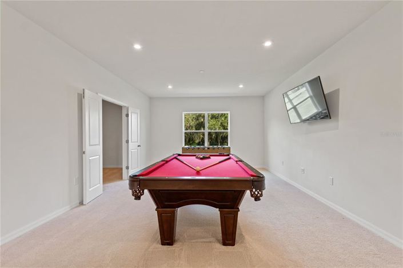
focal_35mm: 15
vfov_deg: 77.2
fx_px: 168
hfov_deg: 100.4
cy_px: 134
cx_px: 202
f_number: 4.5
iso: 400
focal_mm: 10
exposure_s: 1/10
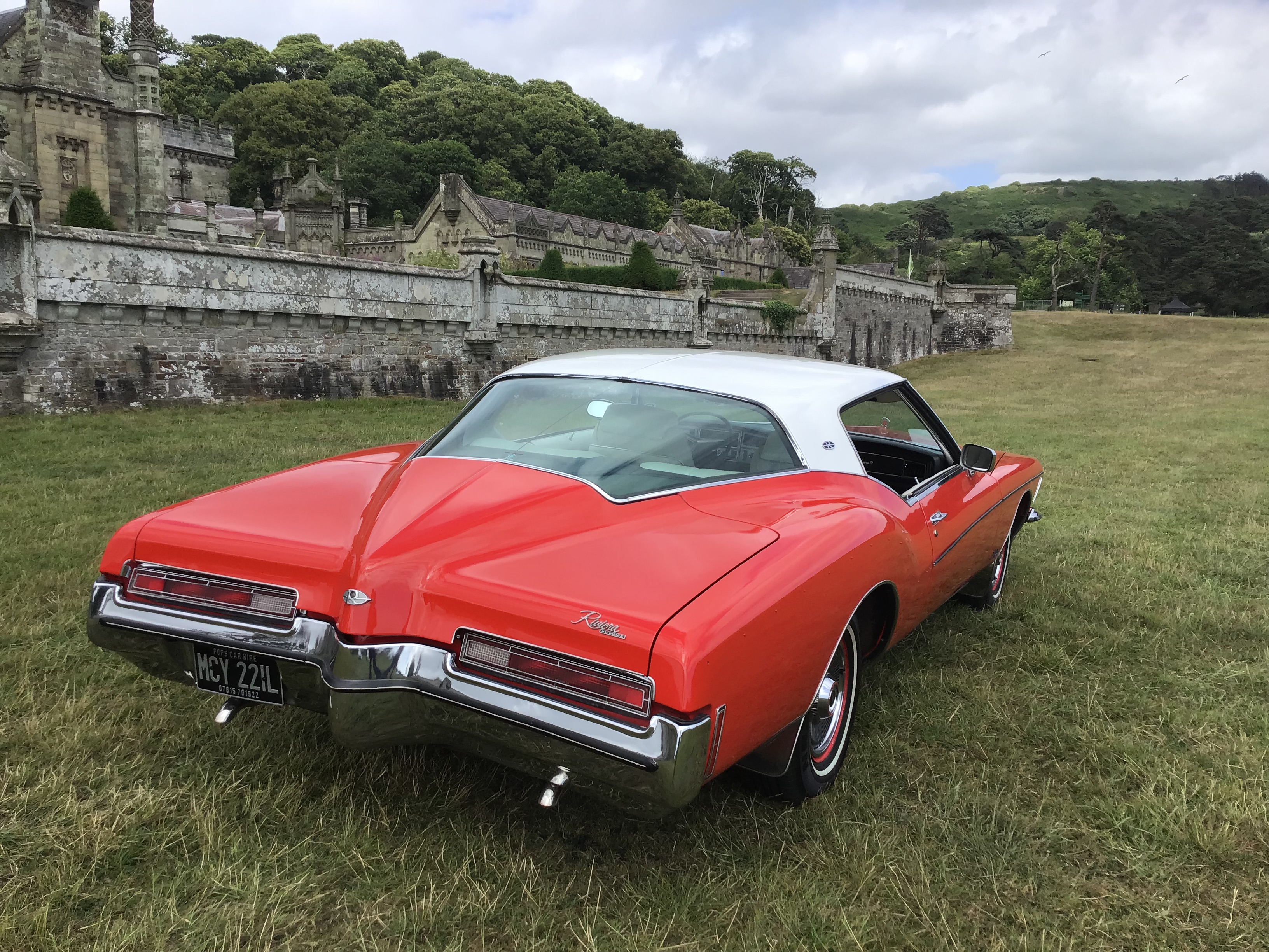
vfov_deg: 45.4
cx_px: 634
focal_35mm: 31
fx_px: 1136
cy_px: 476
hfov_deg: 58.4
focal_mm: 3.3
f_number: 2.4
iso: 25
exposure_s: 1/947
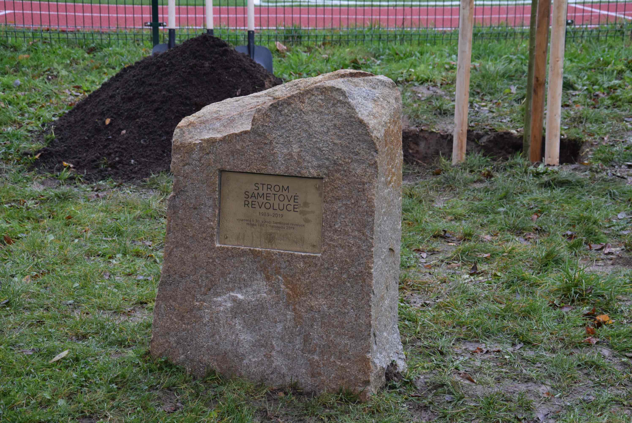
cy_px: 212
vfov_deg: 15.7
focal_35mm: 87
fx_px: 1528
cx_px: 316
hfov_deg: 23.4
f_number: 7.1
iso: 800
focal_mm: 58
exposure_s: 1/100
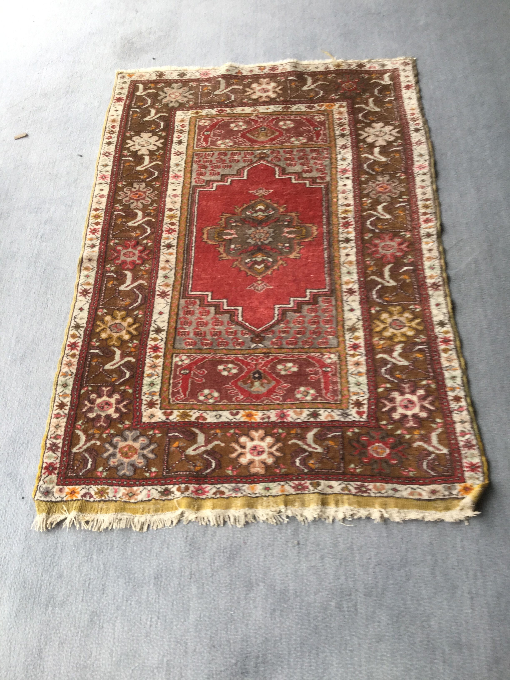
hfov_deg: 45.4
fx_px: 609
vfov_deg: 58.4
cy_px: 340
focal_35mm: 31
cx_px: 255
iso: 50
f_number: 2.4
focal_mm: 3.3
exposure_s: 1/100
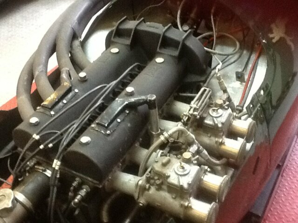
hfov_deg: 42.9
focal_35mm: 44
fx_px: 379
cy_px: 112
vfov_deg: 32.9
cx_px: 149
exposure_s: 1/33
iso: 320
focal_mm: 2.03
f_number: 2.4
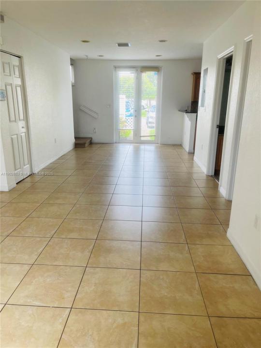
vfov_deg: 69.4
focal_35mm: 25
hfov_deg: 54.9
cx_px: 130
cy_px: 174
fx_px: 251
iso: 40
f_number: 1.6
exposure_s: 1/121
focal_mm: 5.1
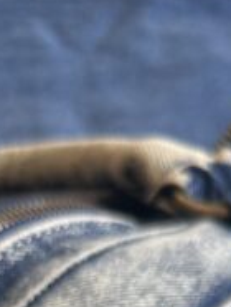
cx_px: 280
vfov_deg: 11.7
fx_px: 1172
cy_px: 776
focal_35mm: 132
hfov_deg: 11.0
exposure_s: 1/121
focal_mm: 6.76
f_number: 1.78
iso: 100
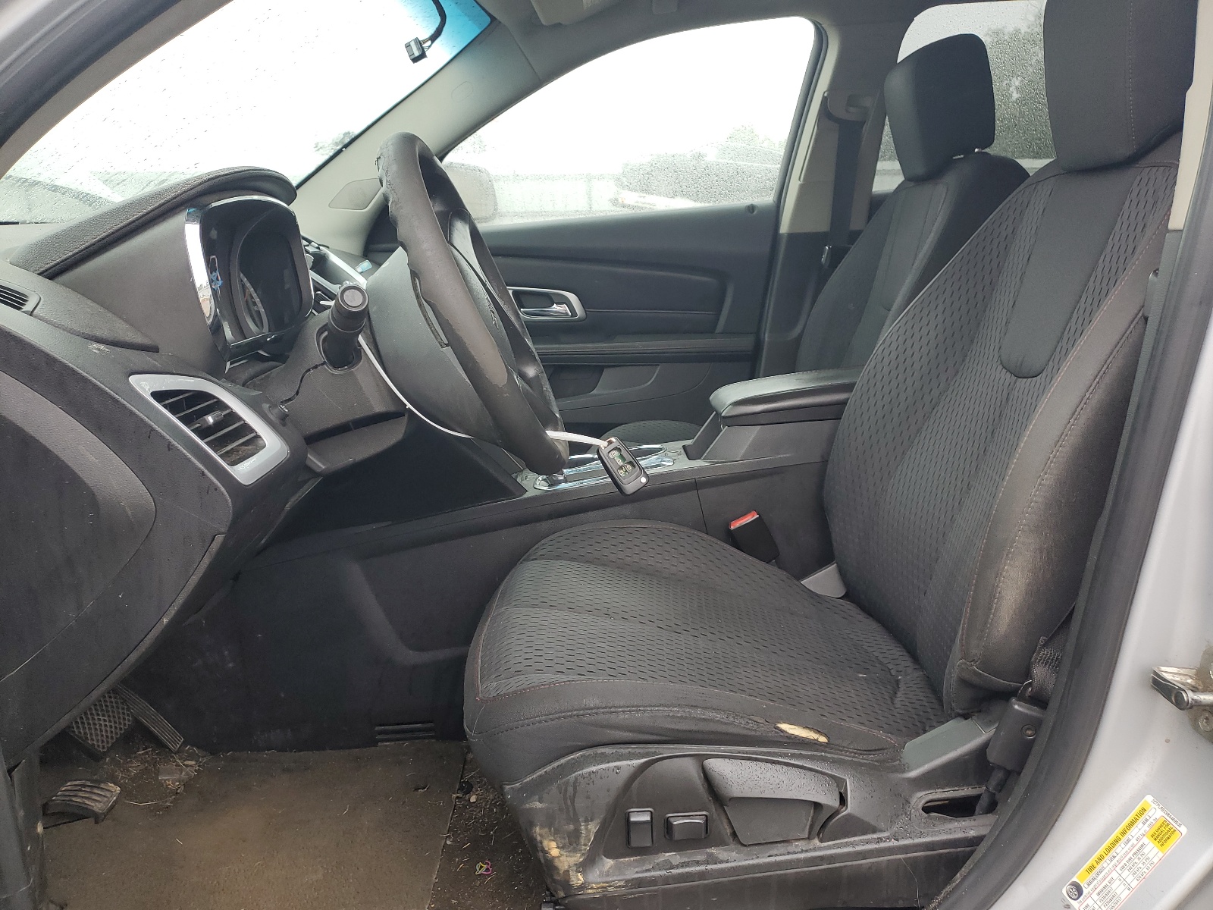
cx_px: 606
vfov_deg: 53.1
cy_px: 455
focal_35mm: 26
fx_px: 911
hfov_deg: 67.3
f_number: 1.5
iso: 56
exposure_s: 1/120
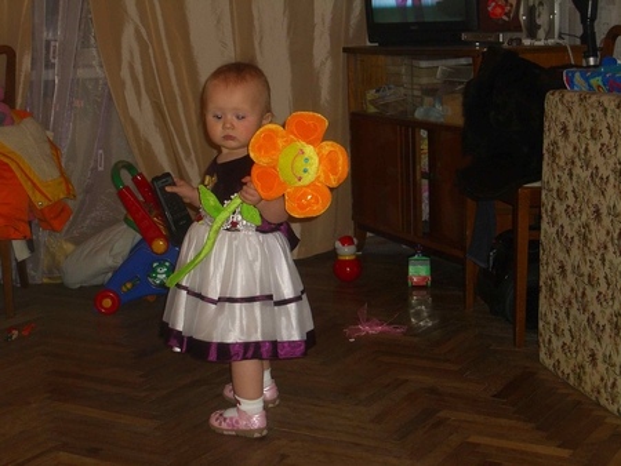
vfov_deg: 25.7
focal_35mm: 57
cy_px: 233
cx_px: 310
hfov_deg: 33.8
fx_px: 1023
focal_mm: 11.8
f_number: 3.6
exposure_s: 1/60
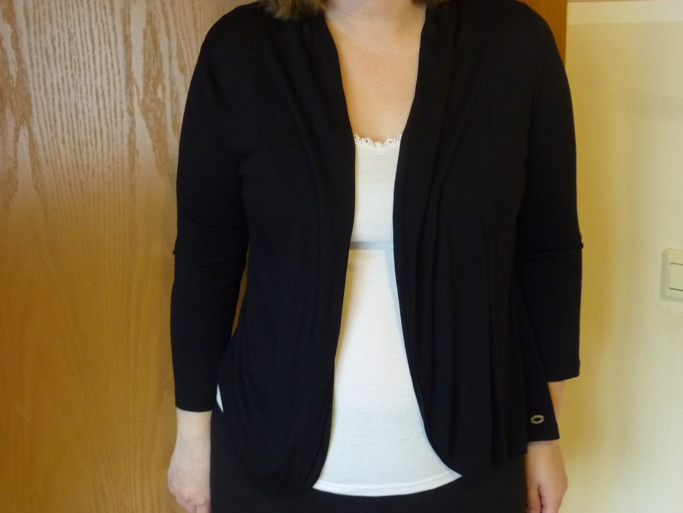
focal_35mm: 40
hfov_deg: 46.8
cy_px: 256
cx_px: 342
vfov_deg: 36.0
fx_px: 789
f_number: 4
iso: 400
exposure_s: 1/5
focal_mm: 7.2
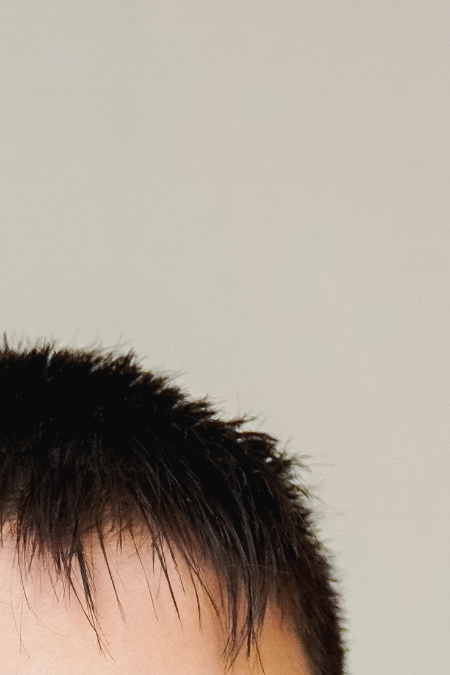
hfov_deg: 6.0
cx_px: 609
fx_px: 4273
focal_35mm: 228
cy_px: 1023
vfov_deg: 8.8
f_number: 2.8
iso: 500
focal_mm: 28
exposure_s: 1/200
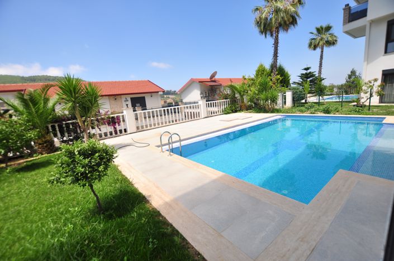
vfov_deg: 77.2
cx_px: 197
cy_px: 130
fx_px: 164
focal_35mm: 15
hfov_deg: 100.5
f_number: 4.5
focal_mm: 10
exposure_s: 1/1250
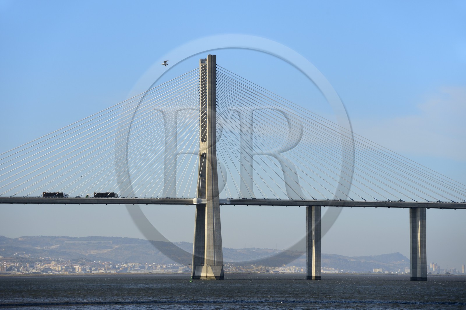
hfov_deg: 10.3
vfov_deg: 6.9
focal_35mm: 200
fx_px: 2587
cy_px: 155
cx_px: 233
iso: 100
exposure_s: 1/320
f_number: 8
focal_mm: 200
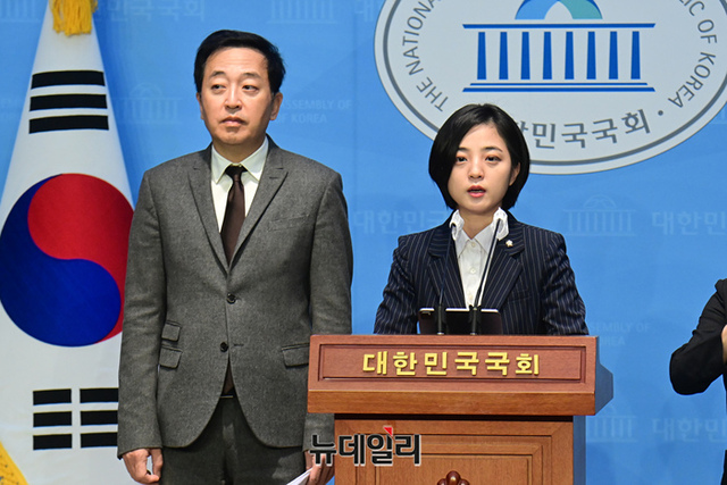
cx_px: 364
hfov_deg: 9.4
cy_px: 242
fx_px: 4443
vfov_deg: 6.2
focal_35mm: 220
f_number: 8
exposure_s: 1/500
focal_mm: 220
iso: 6400
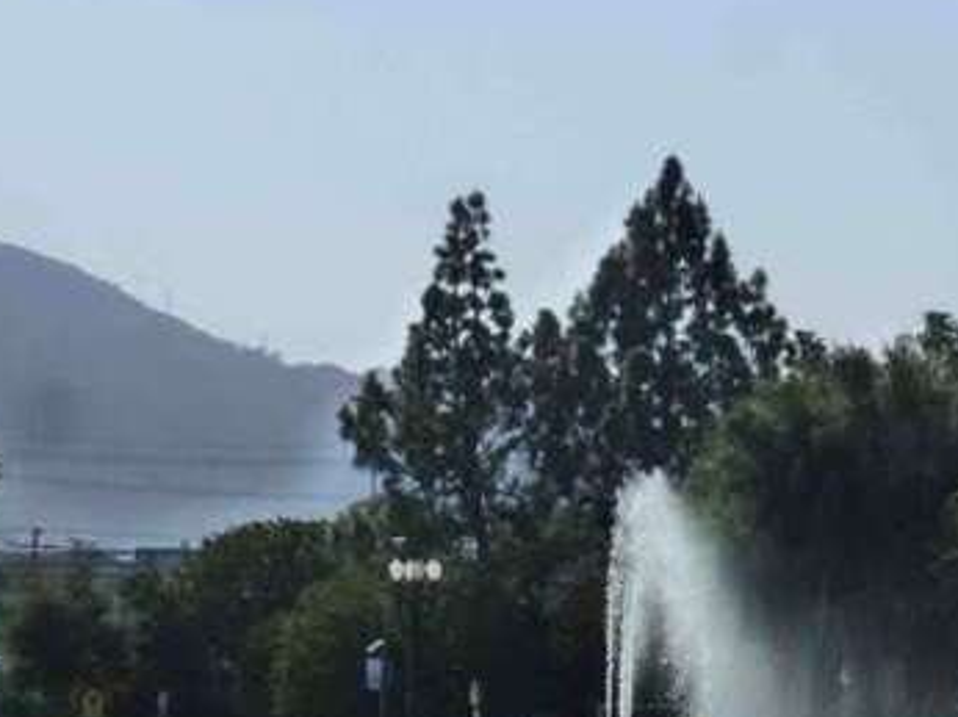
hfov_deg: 9.6
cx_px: 623
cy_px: 393
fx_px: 5697
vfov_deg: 7.2
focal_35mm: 206
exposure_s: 1/1600
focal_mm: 16
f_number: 4.9
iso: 250
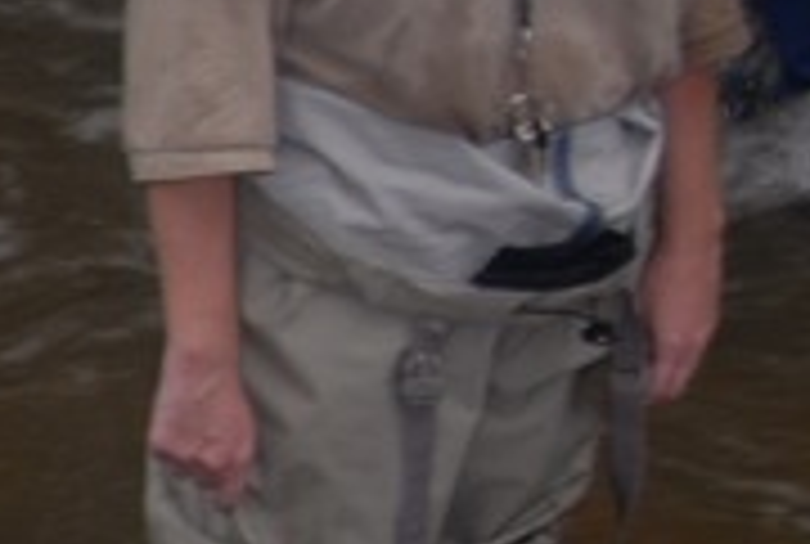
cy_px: 973
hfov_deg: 6.5
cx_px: -1114
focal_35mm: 299
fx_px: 6744
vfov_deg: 4.6
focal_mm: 36
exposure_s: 1/60
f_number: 4.2
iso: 100
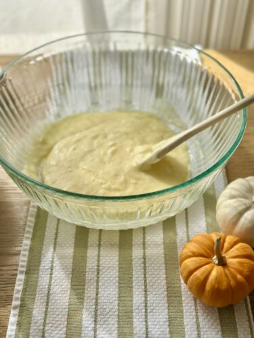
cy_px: 169
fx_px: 470
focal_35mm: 48
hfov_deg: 30.3
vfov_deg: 39.7
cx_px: 127
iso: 80
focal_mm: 6.86
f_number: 1.78
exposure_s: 1/1565
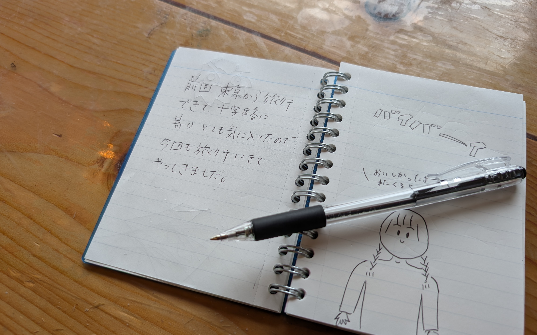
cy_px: 175
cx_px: 266
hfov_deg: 70.4
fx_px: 381
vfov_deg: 47.6
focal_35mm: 26
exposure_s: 1/101
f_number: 1.68
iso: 33
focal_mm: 6.9
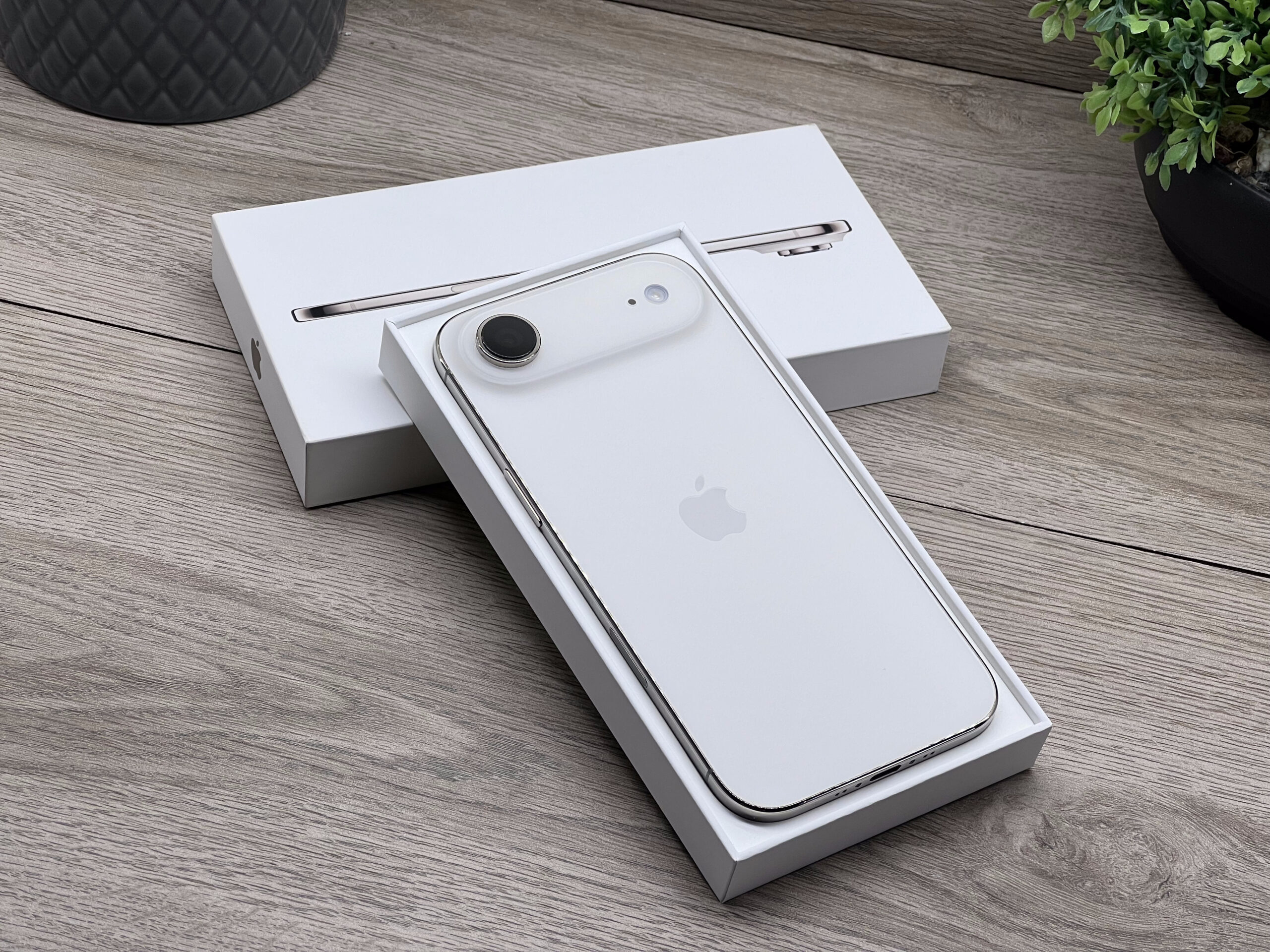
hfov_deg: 25.3
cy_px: 476
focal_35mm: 77
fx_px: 2825
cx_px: 635
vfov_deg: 19.1
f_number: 2.8
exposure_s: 1/100
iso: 32
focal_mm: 9
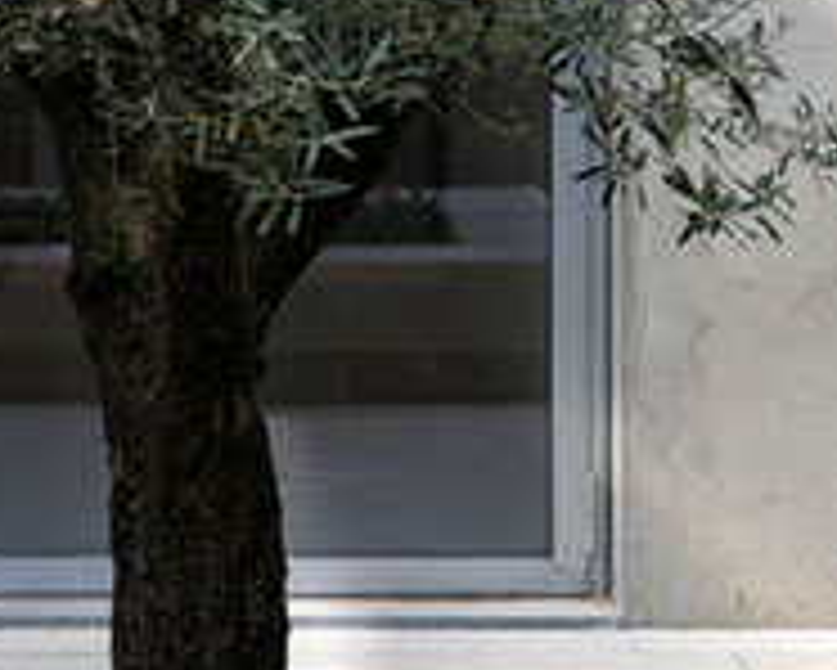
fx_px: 3594
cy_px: -211
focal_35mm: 145
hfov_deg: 13.2
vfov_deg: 10.4
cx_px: 220
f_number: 4
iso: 64
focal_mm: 24
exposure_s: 1/125
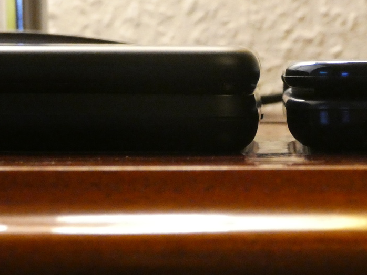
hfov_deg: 12.1
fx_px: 1729
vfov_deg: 9.1
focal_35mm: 163
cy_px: 158
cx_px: 258
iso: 1600
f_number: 4.7
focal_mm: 16.6
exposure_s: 1/30
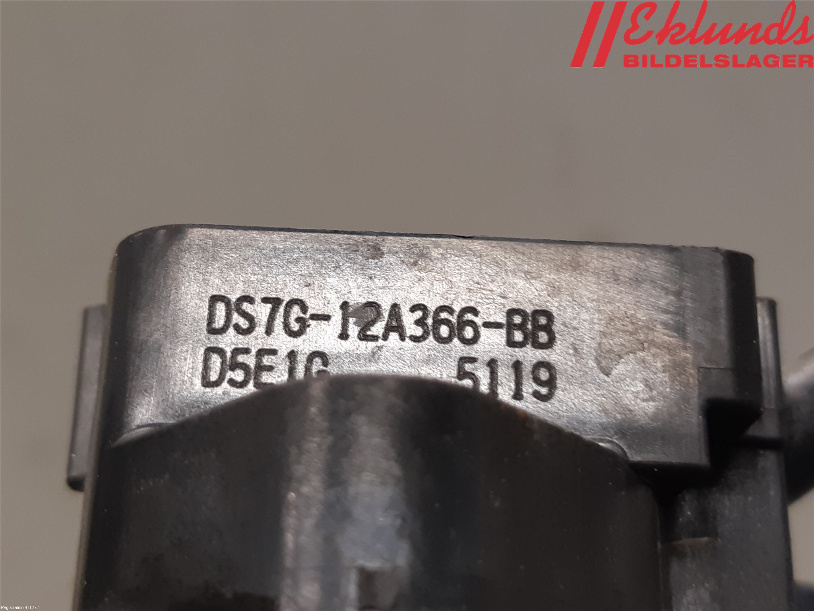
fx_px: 611
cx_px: 407
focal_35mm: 26
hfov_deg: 67.3
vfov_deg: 53.1
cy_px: 306
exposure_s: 1/50
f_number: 1.7
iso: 80
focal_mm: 3.93
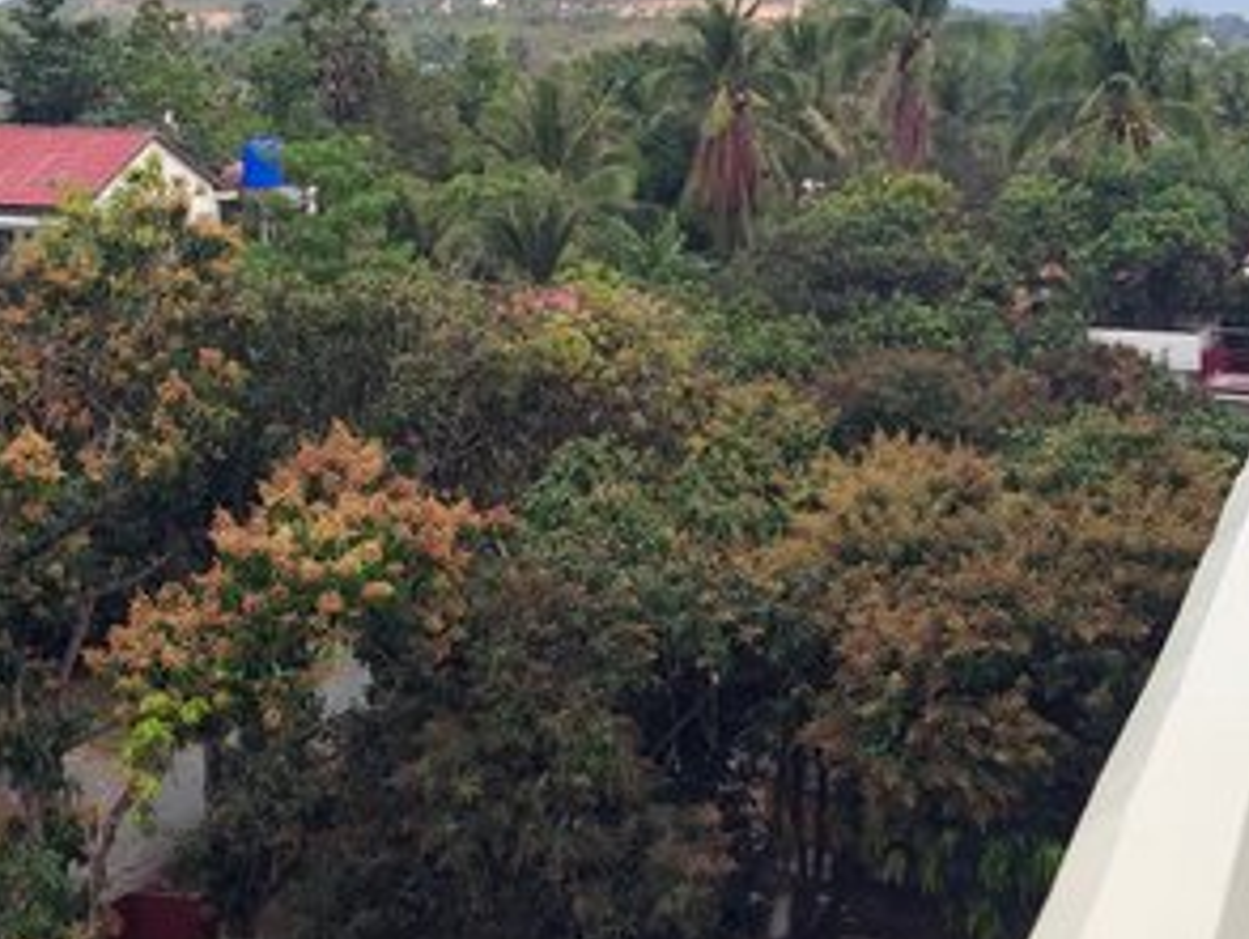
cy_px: 353
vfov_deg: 27.5
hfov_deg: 36.0
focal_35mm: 53
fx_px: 1914
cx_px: 484
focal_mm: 3.93
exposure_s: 1/855
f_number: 1.7
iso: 40
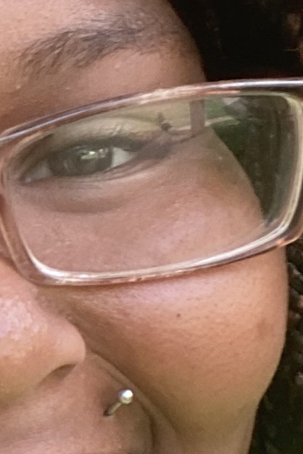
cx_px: -190
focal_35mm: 128
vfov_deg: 15.9
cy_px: 352
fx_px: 1616
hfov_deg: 10.3
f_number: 2.2
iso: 64
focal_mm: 2.71
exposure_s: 1/122
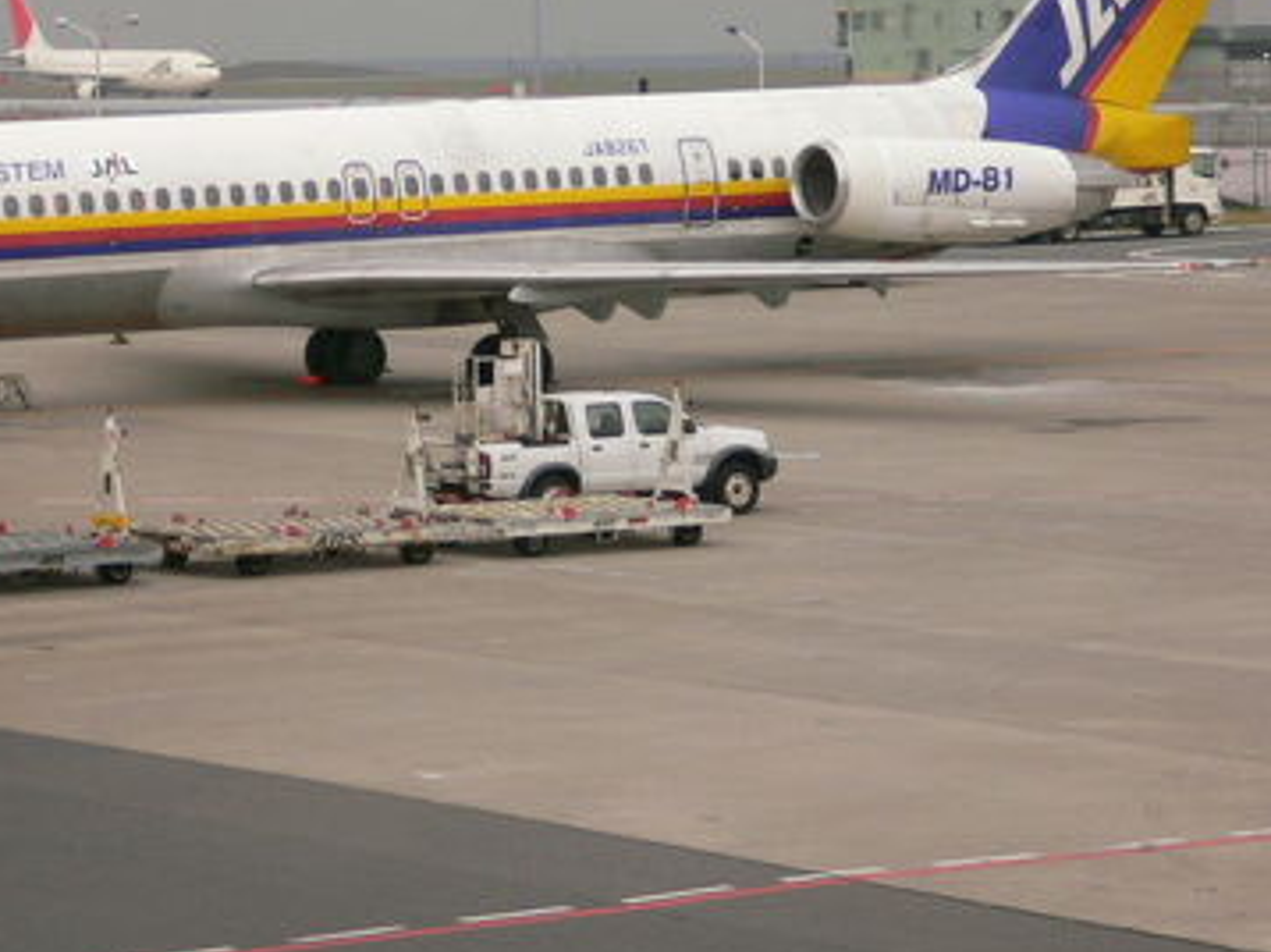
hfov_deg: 11.2
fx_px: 6458
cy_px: 105
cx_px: 327
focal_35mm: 176
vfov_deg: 8.4
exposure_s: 1/60
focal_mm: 16.1
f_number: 4.9
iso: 100
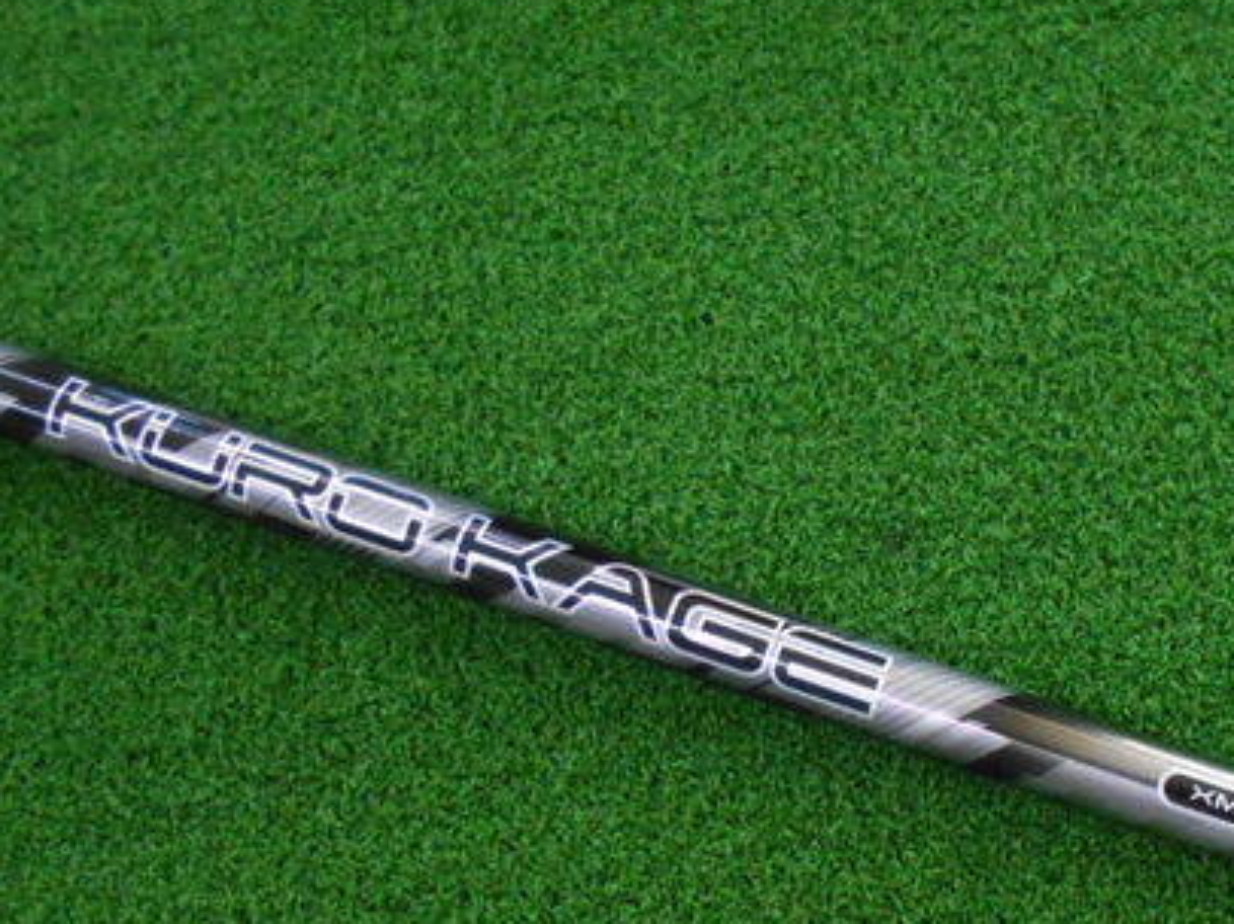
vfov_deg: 34.7
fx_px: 1461
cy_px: 638
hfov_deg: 44.8
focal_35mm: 41
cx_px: 869
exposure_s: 1/200
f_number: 3.2
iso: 800
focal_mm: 4.6
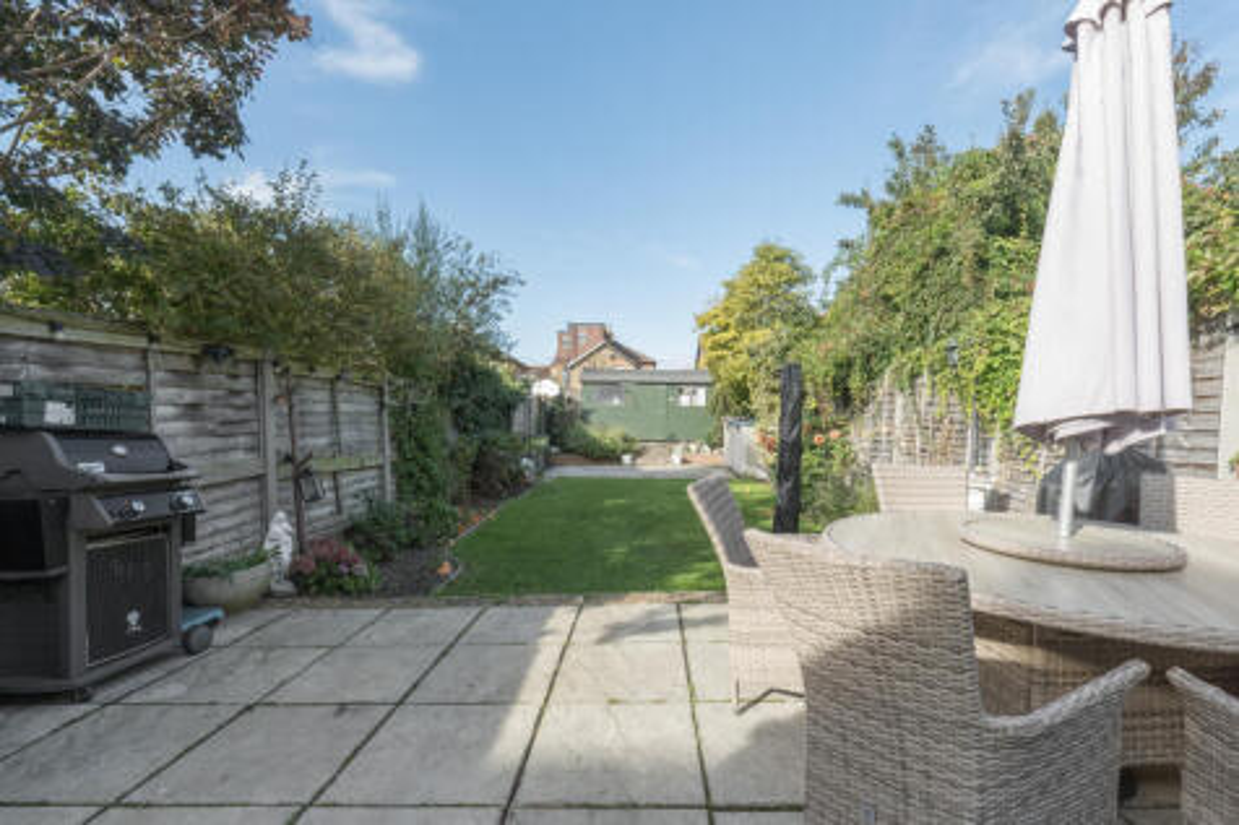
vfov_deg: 77.3
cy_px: 412
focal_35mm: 15
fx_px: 516
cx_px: 620
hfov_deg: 100.4
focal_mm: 15
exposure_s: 1/250
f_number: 11
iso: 400
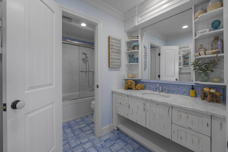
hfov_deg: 104.3
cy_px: 76
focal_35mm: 14
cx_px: 114
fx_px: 89
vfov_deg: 81.2
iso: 250
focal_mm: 14
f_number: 9
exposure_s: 1/6
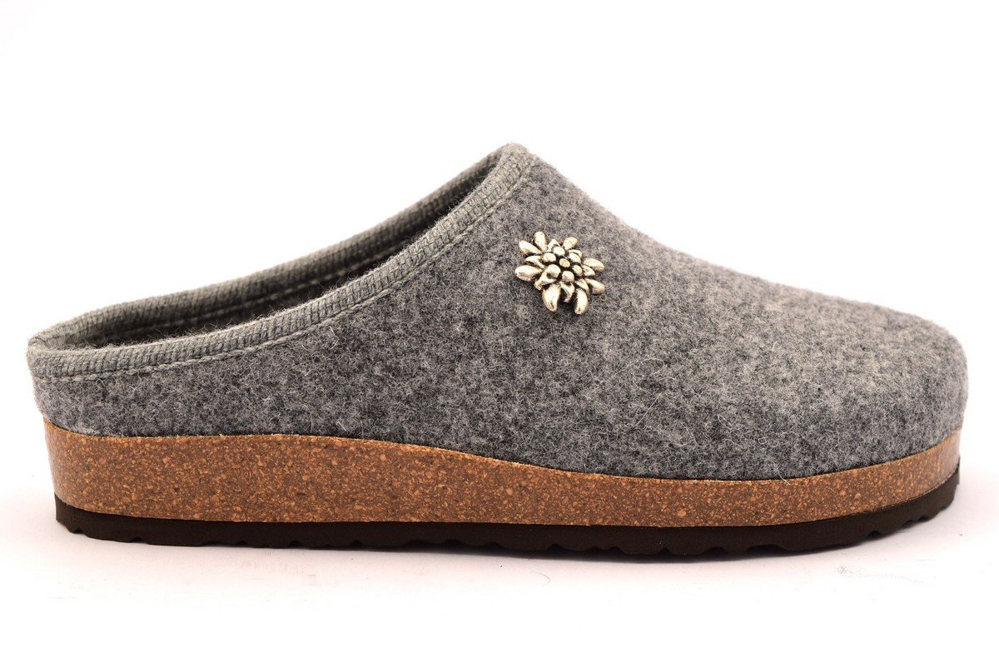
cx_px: 500
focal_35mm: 78
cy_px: 334
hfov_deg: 26.0
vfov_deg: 17.5
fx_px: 2166
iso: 400
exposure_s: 1/30
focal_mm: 52
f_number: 7.1
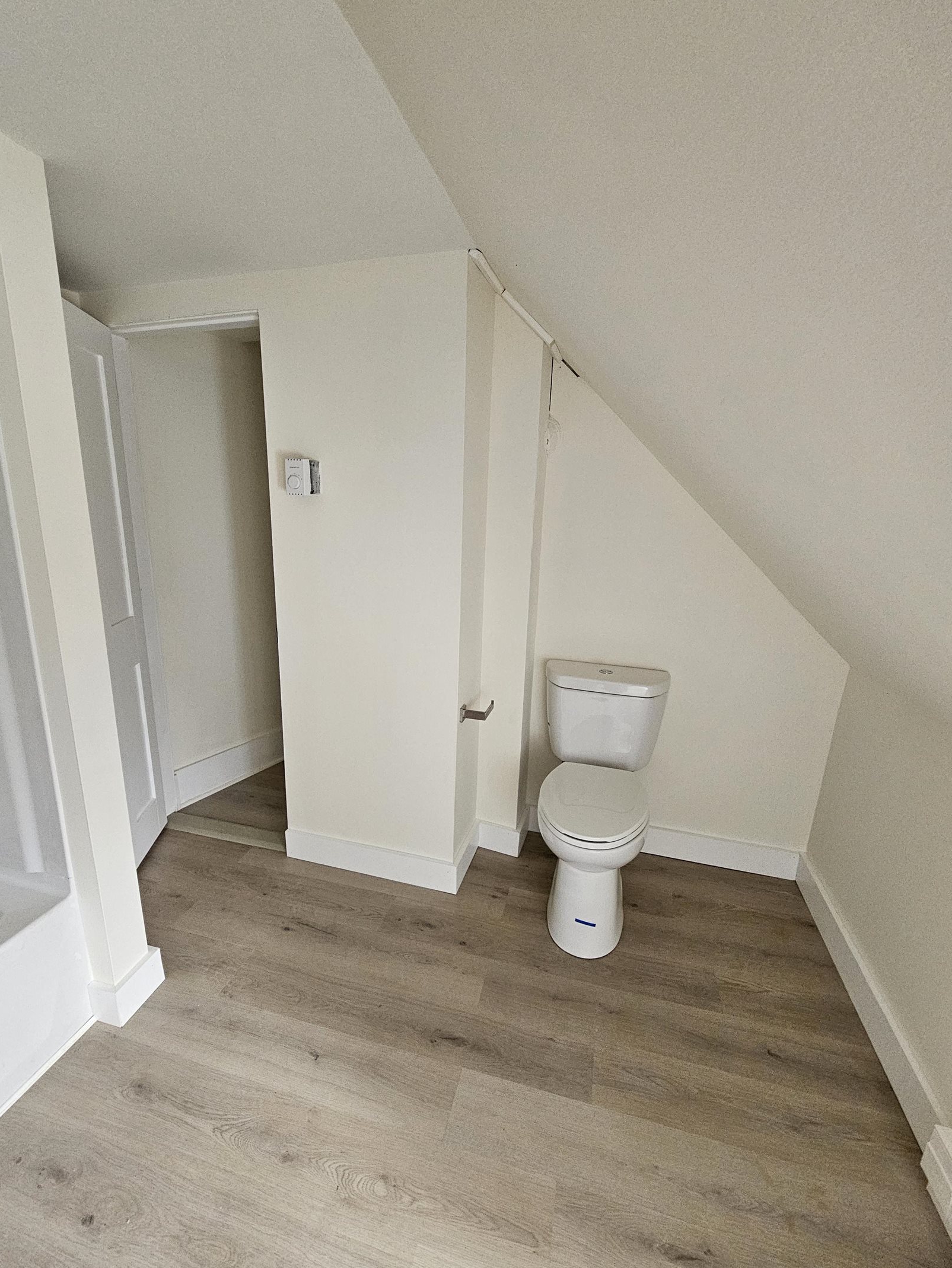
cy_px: 643
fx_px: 513
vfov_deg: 102.0
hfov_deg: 85.6
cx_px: 444
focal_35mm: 14
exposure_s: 1/77
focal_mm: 2.2
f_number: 2.2
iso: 500
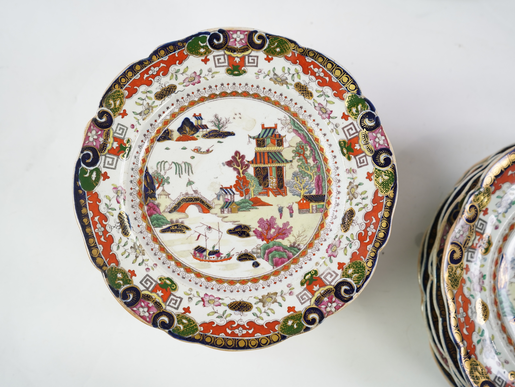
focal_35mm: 33
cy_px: 196
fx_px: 491
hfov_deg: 55.3
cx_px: 246
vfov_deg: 43.0
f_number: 4.5
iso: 500
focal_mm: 30
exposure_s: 1/100
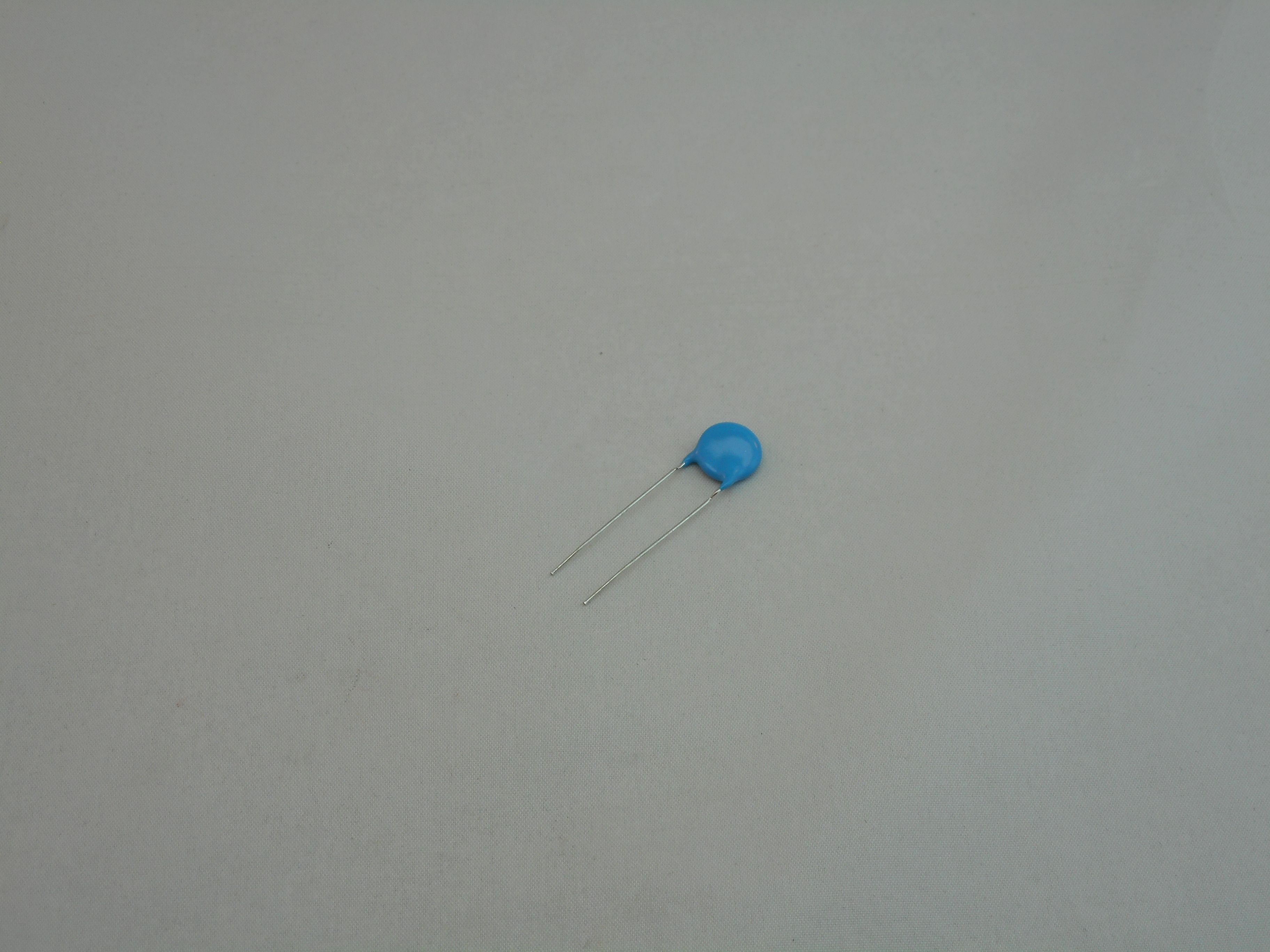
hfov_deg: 32.7
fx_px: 2165
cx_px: 635
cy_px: 476
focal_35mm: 59
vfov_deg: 24.8
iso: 80
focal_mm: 10.5
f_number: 5.1
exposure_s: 1/60
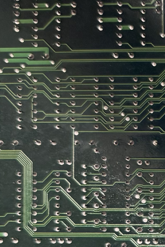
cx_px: 388
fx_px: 825
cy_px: 257
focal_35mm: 120
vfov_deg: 16.6
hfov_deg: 10.1
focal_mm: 6.76
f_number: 1.78
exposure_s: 1/75
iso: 160
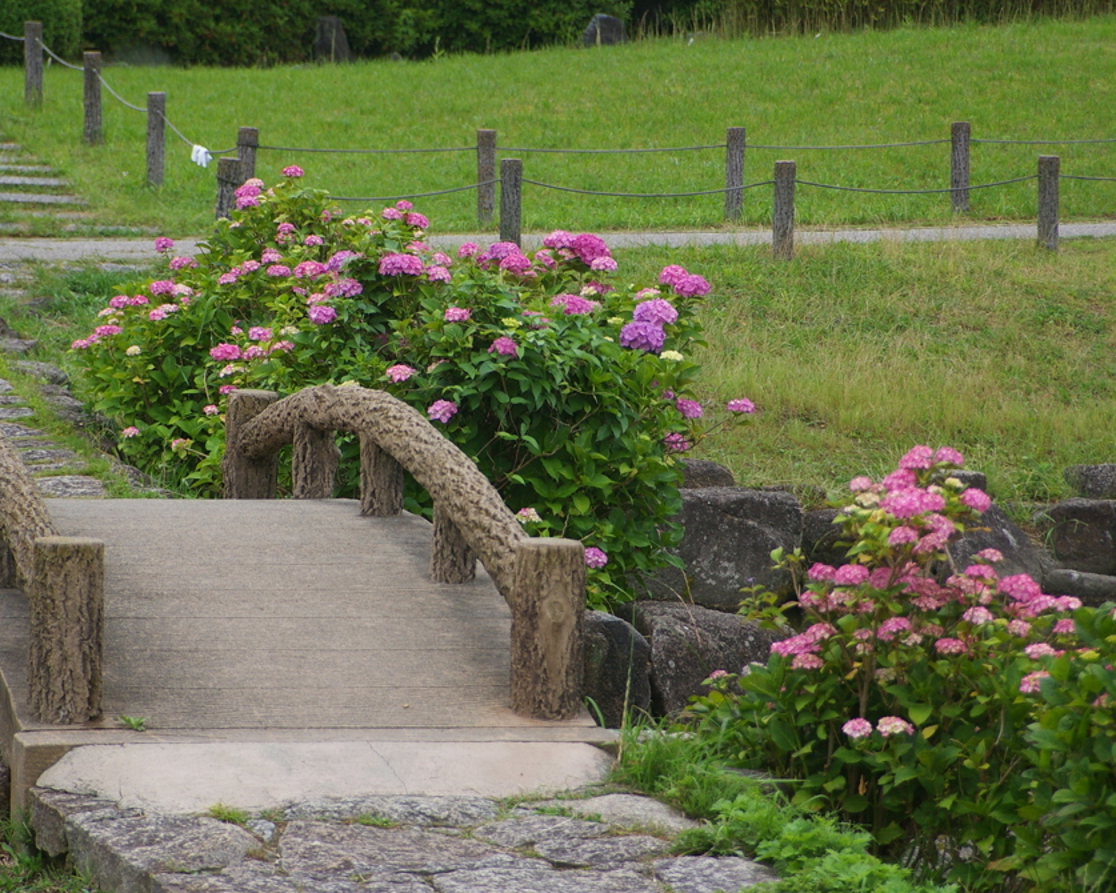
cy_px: 444
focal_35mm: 181
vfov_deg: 8.6
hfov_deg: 10.7
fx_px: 5966
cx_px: 499
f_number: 5.6
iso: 400
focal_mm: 105
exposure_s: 1/125
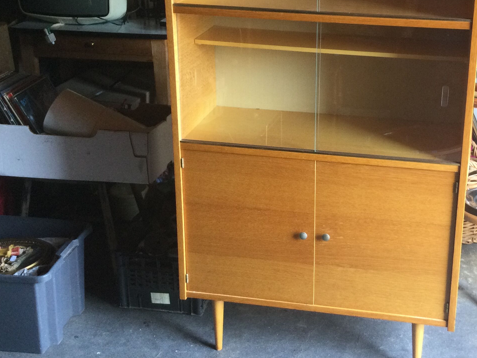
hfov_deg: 35.8
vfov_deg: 27.3
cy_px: 114
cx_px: 321
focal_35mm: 53
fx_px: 730
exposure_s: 1/33
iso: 50
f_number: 2.4
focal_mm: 3.3
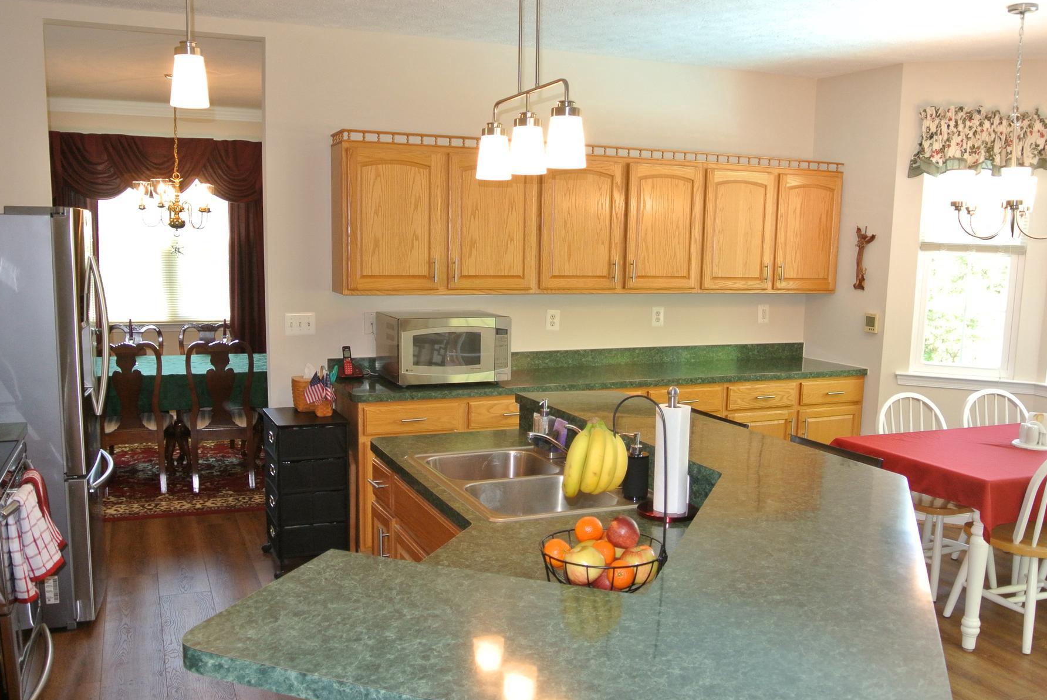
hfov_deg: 60.2
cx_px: 521
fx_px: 902
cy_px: 380
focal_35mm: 31
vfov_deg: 42.4
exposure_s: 1/60
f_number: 3.5
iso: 450
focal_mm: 10
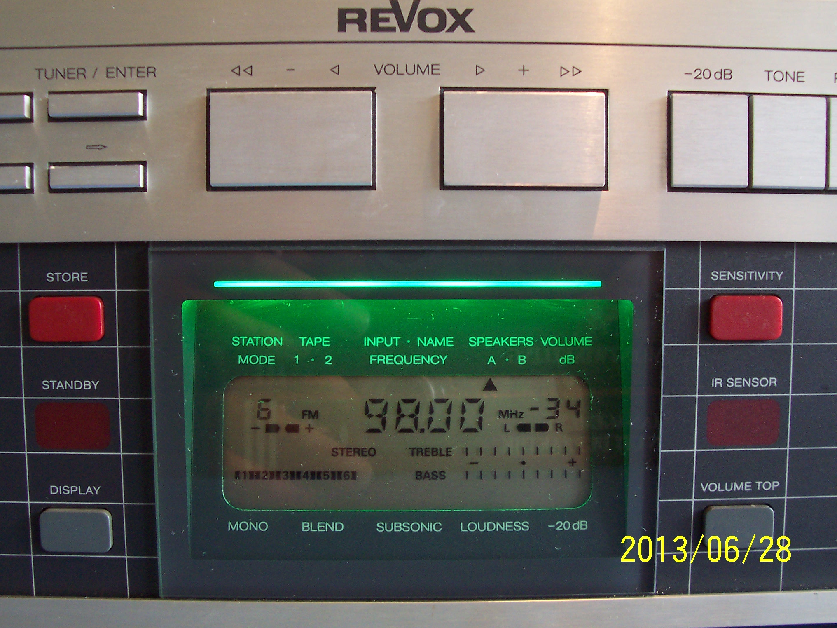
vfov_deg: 38.7
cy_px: 314
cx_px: 418
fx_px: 895
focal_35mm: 37
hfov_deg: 50.1
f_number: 2.8
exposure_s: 1/8
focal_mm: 5.6
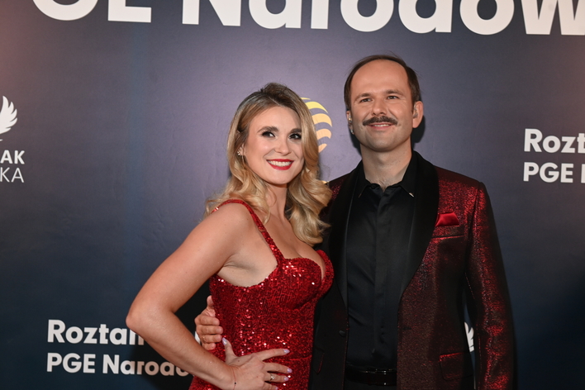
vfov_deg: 24.2
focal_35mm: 56
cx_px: 292
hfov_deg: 35.6
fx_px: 910
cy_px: 195
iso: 1250
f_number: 4
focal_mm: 56
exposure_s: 1/125
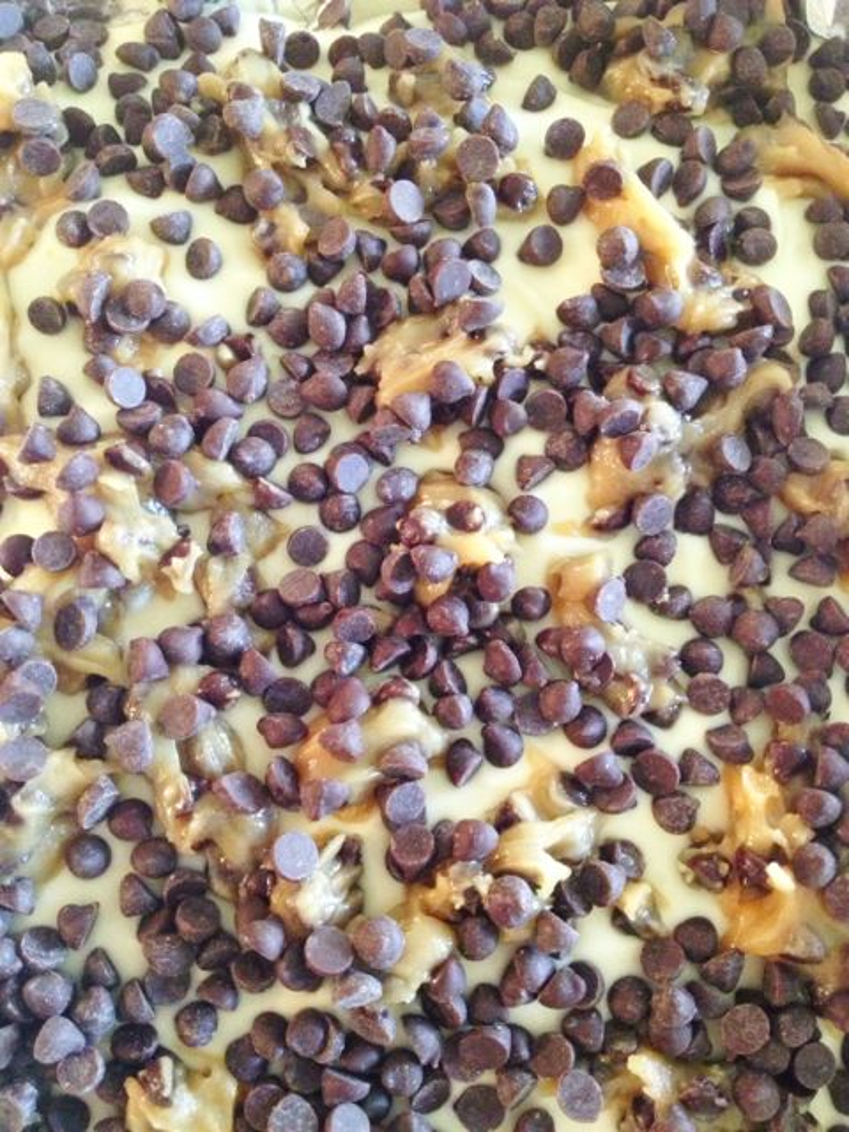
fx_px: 1145
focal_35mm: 35
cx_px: 424
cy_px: 566
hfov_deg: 40.7
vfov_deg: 52.6
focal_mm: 4.28
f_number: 2.4
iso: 400
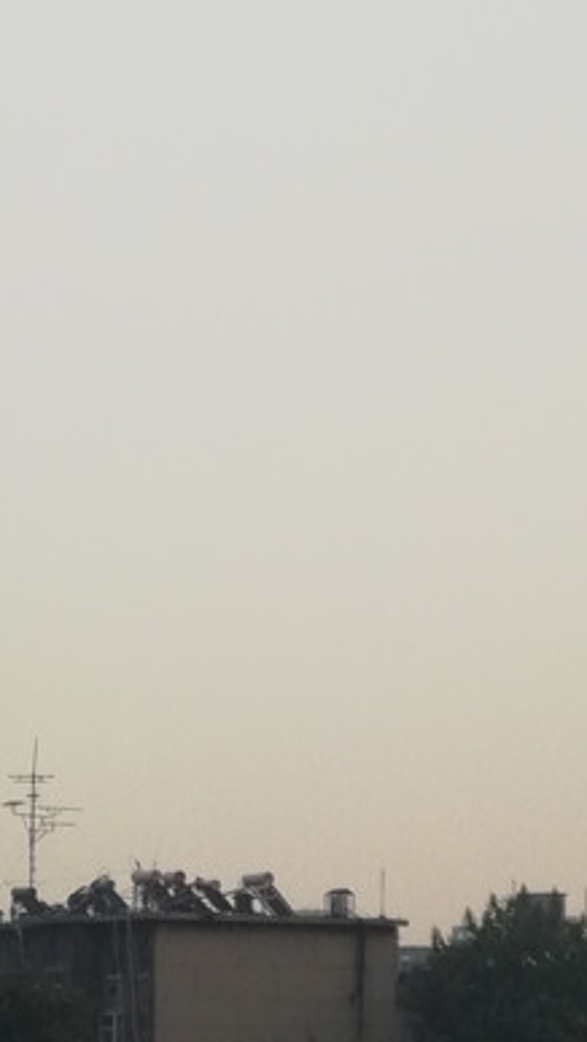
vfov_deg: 17.4
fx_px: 3372
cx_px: -38
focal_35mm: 122
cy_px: 808
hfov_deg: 9.9
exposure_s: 1/2257
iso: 50
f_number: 2.4
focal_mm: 5.55
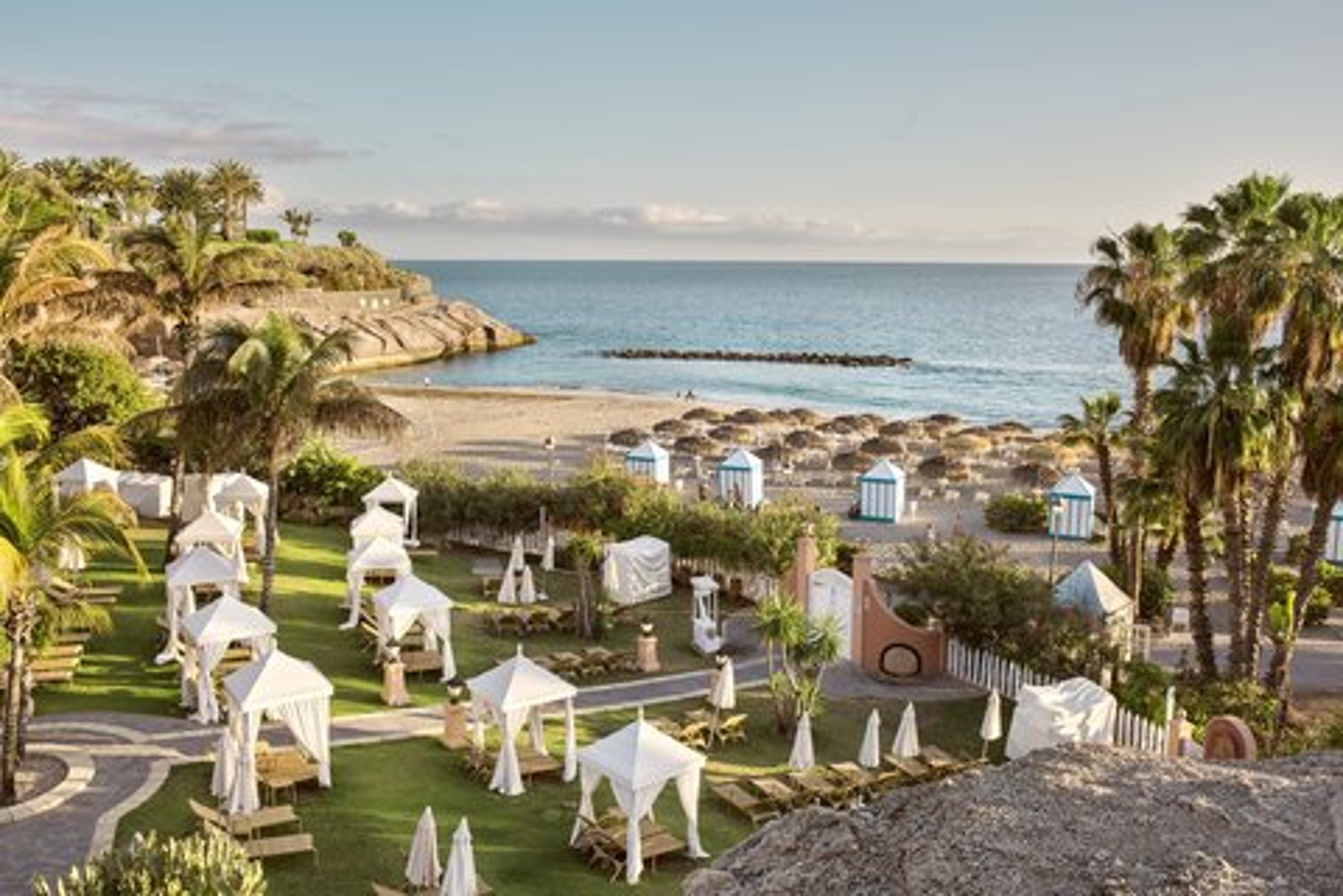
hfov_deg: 60.3
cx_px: 672
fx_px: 1156
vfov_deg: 42.3
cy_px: 448
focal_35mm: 31
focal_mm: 31
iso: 125
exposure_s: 1/60
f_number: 9
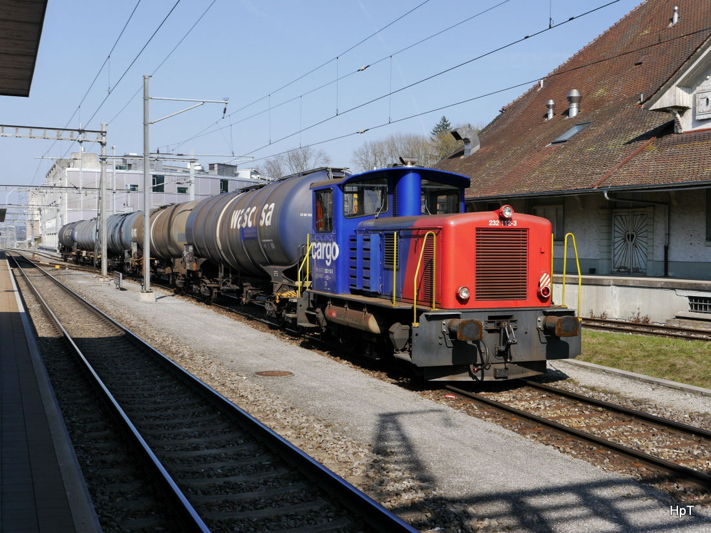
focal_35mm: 44
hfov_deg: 42.9
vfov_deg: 32.9
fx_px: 904
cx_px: 356
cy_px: 266
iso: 160
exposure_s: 1/400
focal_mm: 22
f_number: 8
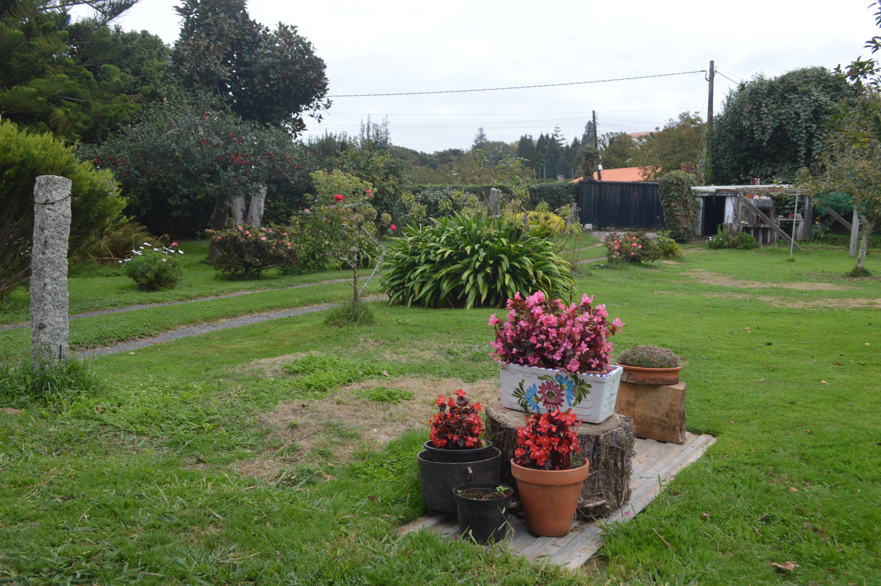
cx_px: 440
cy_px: 293
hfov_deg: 62.0
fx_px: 734
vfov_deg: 43.5
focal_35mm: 30
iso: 125
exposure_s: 1/125
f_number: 5.6
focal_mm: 20
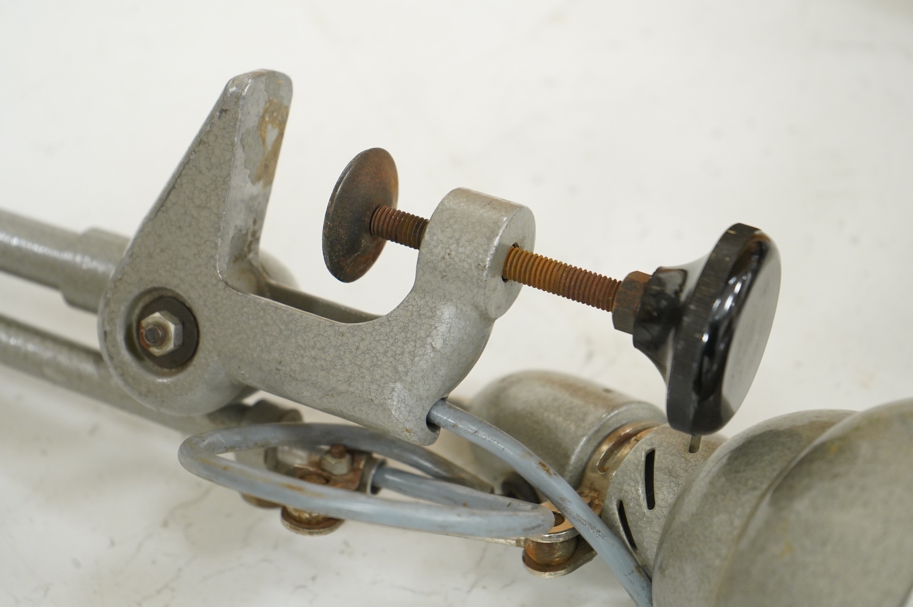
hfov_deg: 28.9
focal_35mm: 70
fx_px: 1774
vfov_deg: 19.4
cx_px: 456
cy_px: 304
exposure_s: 1/60
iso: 3200
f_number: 5.6
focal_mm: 70
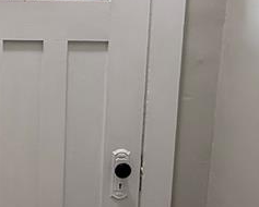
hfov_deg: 30.5
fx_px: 453
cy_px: 108
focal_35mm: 59
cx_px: 24
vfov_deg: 25.8
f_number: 2.2
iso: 250
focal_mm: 2.22
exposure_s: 1/120
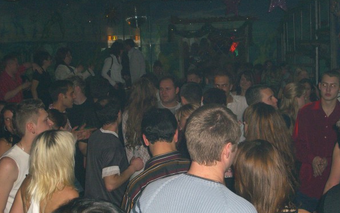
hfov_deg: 28.2
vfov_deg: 17.8
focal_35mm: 73
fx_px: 676
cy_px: 124
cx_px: 171
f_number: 4
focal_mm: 14.2
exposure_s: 1/60
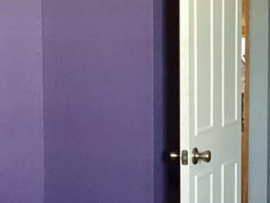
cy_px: 96
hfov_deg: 13.5
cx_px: 322
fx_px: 1108
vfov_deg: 10.5
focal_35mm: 142
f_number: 2.4
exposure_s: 1/30
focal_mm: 3.3
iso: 400
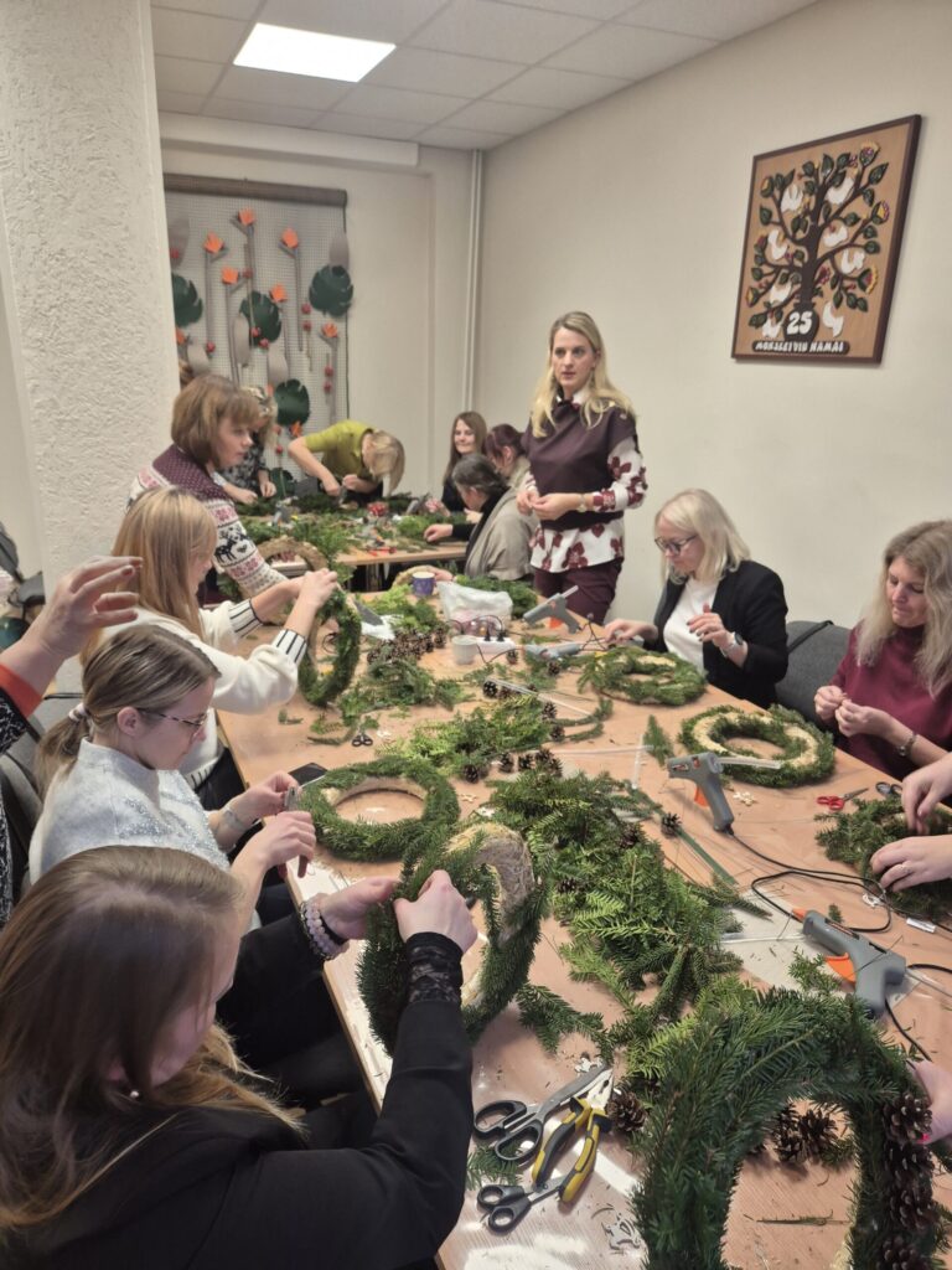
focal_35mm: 23
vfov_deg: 73.9
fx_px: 843
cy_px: 635
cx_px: 476
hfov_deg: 58.9
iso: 125
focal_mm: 5.4
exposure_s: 1/100
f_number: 1.8
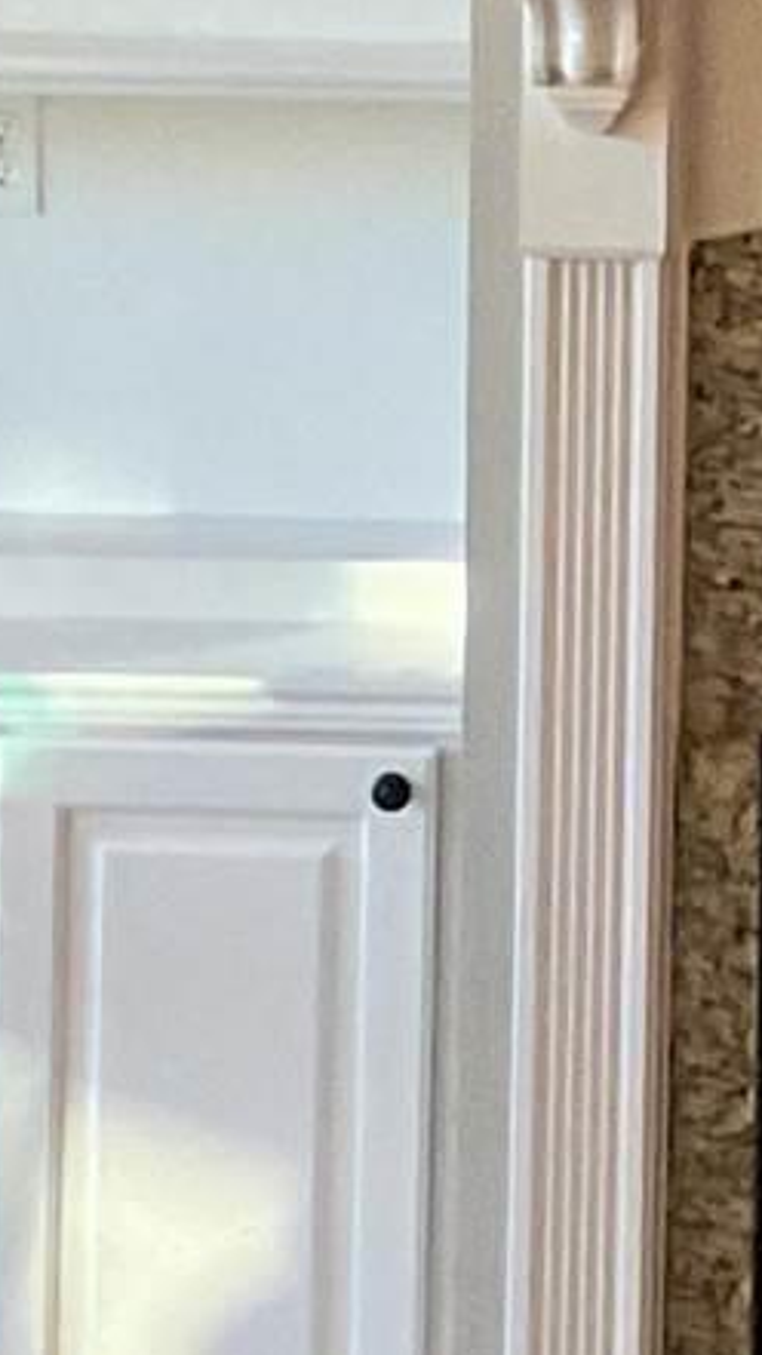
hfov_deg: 5.4
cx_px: 1527
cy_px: -175
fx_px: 7904
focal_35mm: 220
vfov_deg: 9.7
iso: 160
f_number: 1.8
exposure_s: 1/60
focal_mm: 3
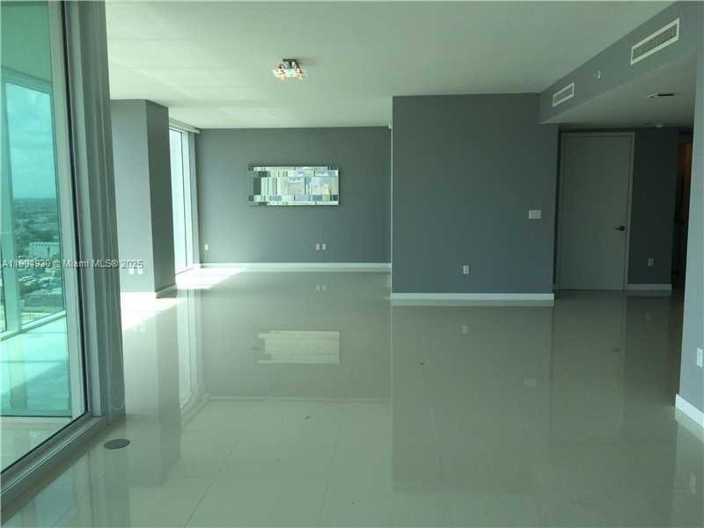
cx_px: 352
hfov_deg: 61.7
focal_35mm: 29
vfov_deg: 48.2
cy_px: 264
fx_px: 590
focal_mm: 4.15
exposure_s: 1/760
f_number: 2.2
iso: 32
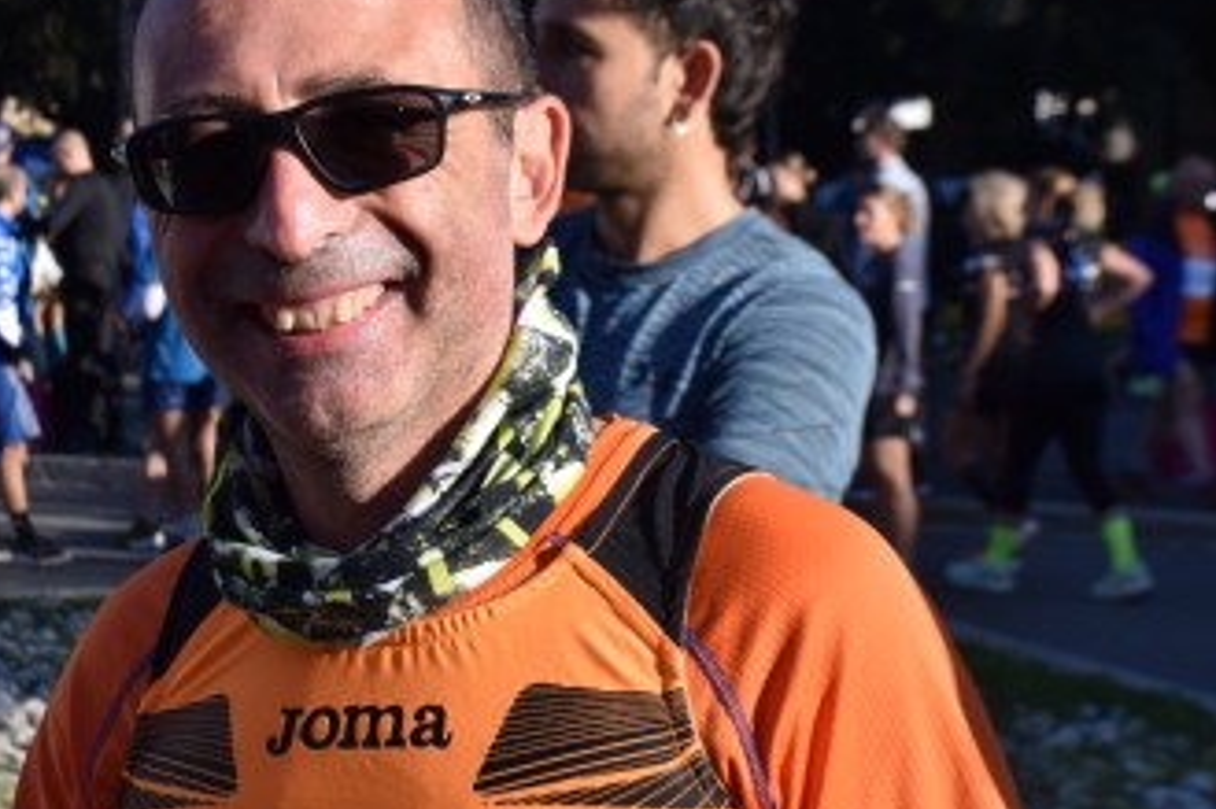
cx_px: 436
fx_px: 3882
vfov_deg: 11.9
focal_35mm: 115
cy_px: 270
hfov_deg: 17.8
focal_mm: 42
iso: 320
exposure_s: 1/800
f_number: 9
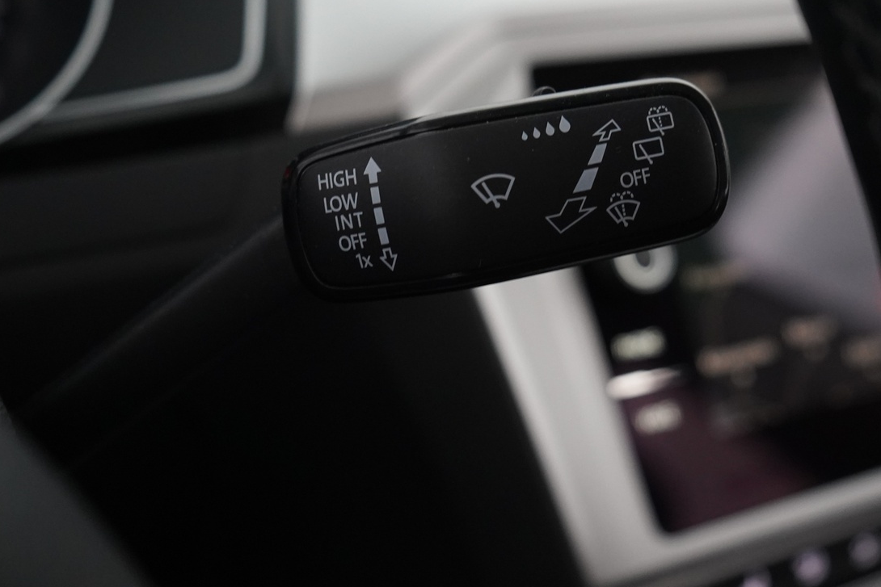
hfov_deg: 36.2
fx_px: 1346
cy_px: 208
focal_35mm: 55
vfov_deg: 24.5
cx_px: 504
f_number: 4
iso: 4000
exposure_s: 1/60
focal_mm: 37
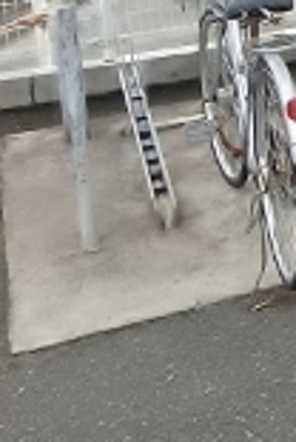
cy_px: -120
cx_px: 640
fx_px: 1105
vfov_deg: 20.7
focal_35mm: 90
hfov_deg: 12.8
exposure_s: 1/250
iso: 125
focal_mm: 3.7
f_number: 3.5
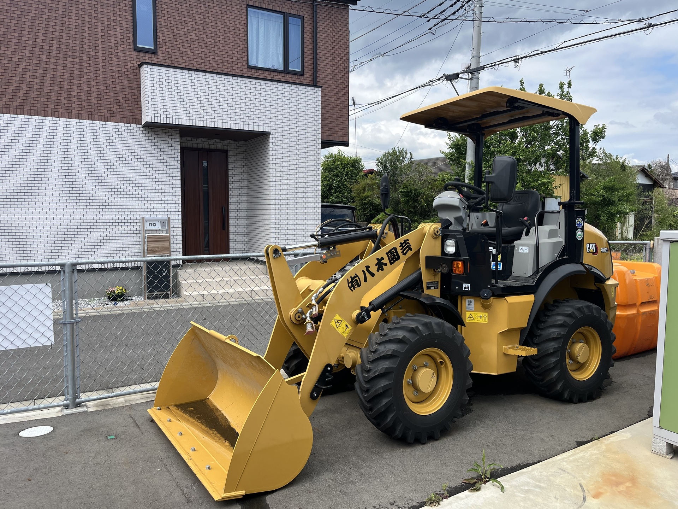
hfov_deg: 67.3
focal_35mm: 26
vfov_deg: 53.1
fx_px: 509
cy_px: 254
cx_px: 339
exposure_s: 1/2062
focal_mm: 5.1
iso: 50
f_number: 1.6
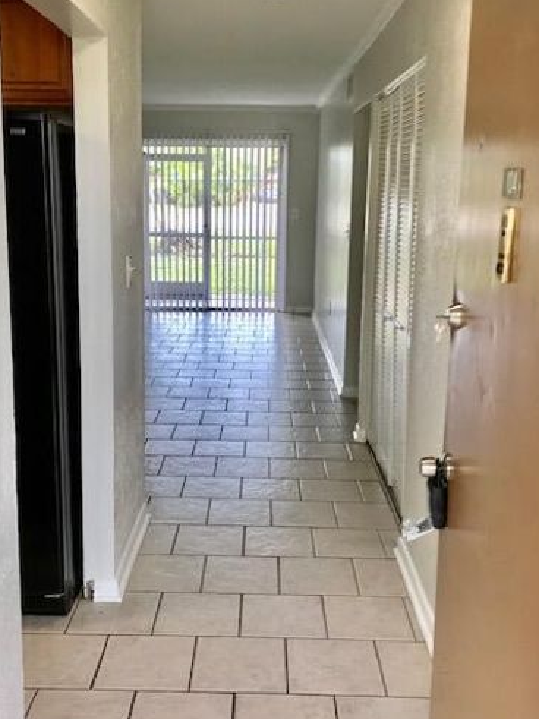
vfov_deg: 48.9
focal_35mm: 38
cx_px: 240
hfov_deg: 37.7
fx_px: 789
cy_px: 333
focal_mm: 3.99
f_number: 1.8
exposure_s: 1/60
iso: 25
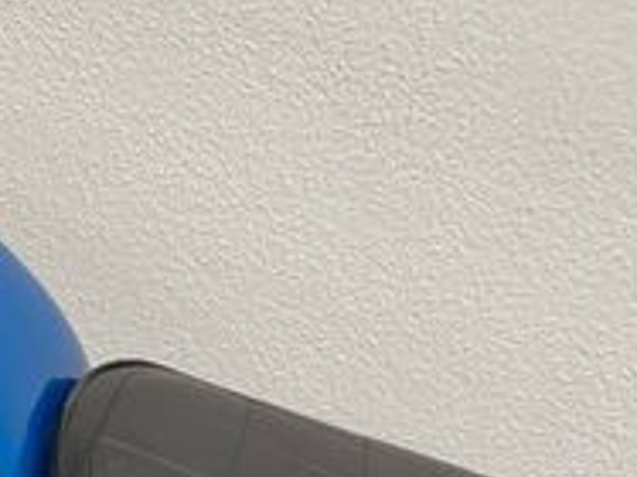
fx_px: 1637
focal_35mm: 89
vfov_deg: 16.5
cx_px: -300
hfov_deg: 19.4
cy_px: 157
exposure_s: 1/100
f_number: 1.6
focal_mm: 5.1
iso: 125
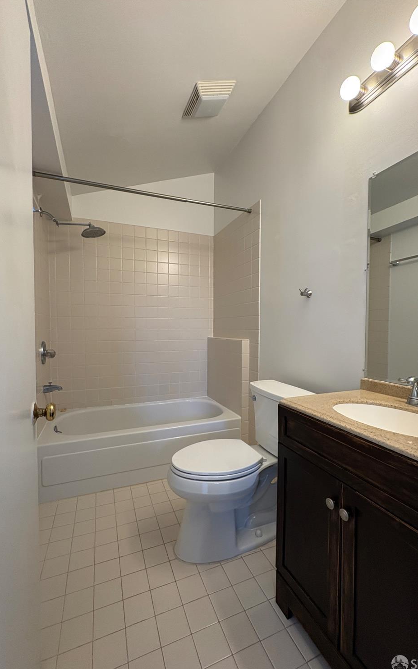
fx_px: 274
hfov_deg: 74.8
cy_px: 336
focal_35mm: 15
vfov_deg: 101.5
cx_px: 209
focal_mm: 2.22
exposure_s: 1/60
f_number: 2.2
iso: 160
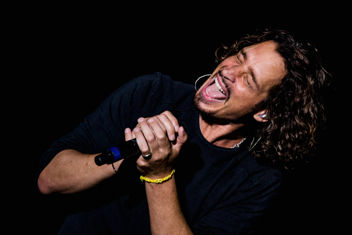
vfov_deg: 3.4
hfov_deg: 5.2
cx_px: 176
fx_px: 3911
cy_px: 118
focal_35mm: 400
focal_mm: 400
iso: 2500
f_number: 4
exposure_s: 1/125
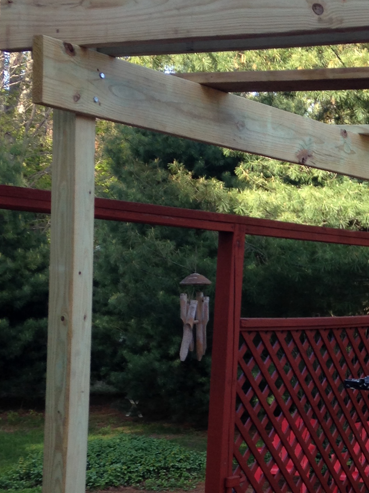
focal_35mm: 81
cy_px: 331
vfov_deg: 24.0
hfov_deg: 17.8
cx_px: 362
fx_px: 1152
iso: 50
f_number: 2.4
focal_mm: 4.12
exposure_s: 1/204
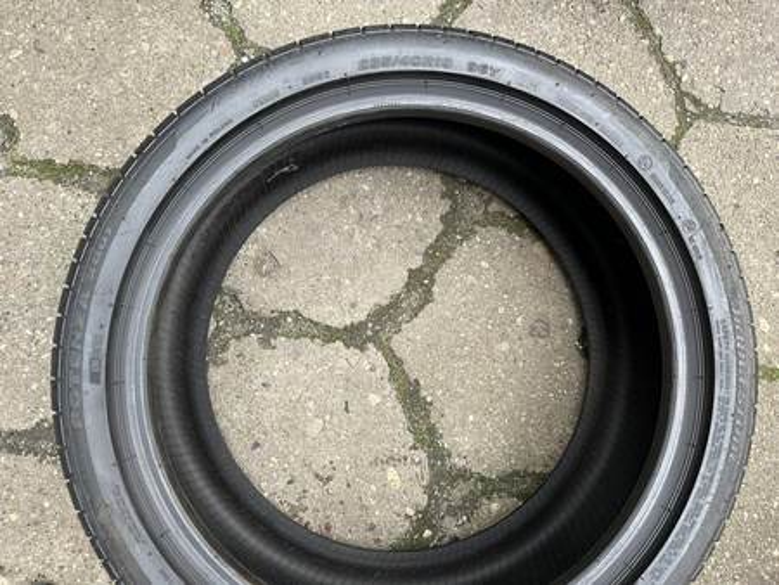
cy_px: 292
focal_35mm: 24
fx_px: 540
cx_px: 390
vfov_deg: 56.9
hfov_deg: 71.6
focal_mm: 6.86
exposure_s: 1/121
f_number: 1.78
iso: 125
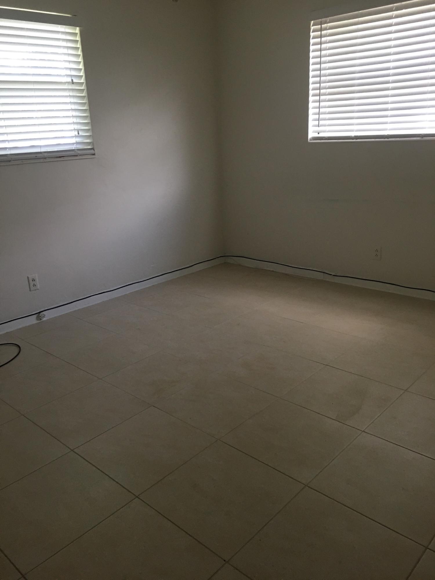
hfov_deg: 48.2
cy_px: 290
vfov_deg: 61.7
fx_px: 486
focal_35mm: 29
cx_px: 218
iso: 50
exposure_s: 1/15
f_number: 2.2
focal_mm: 4.15
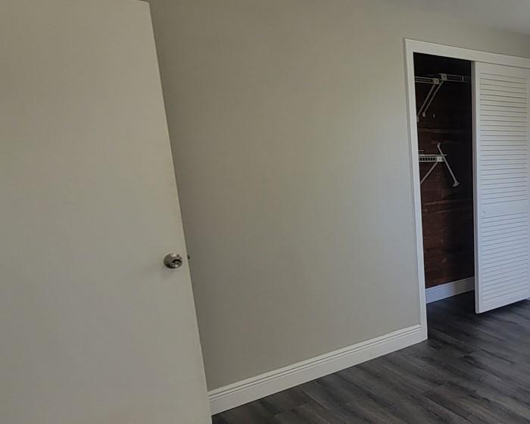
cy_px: 242
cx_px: 521
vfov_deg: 49.8
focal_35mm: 29
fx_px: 455
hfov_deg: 50.0
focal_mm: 2.2
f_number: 2.2
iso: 64
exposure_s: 1/60
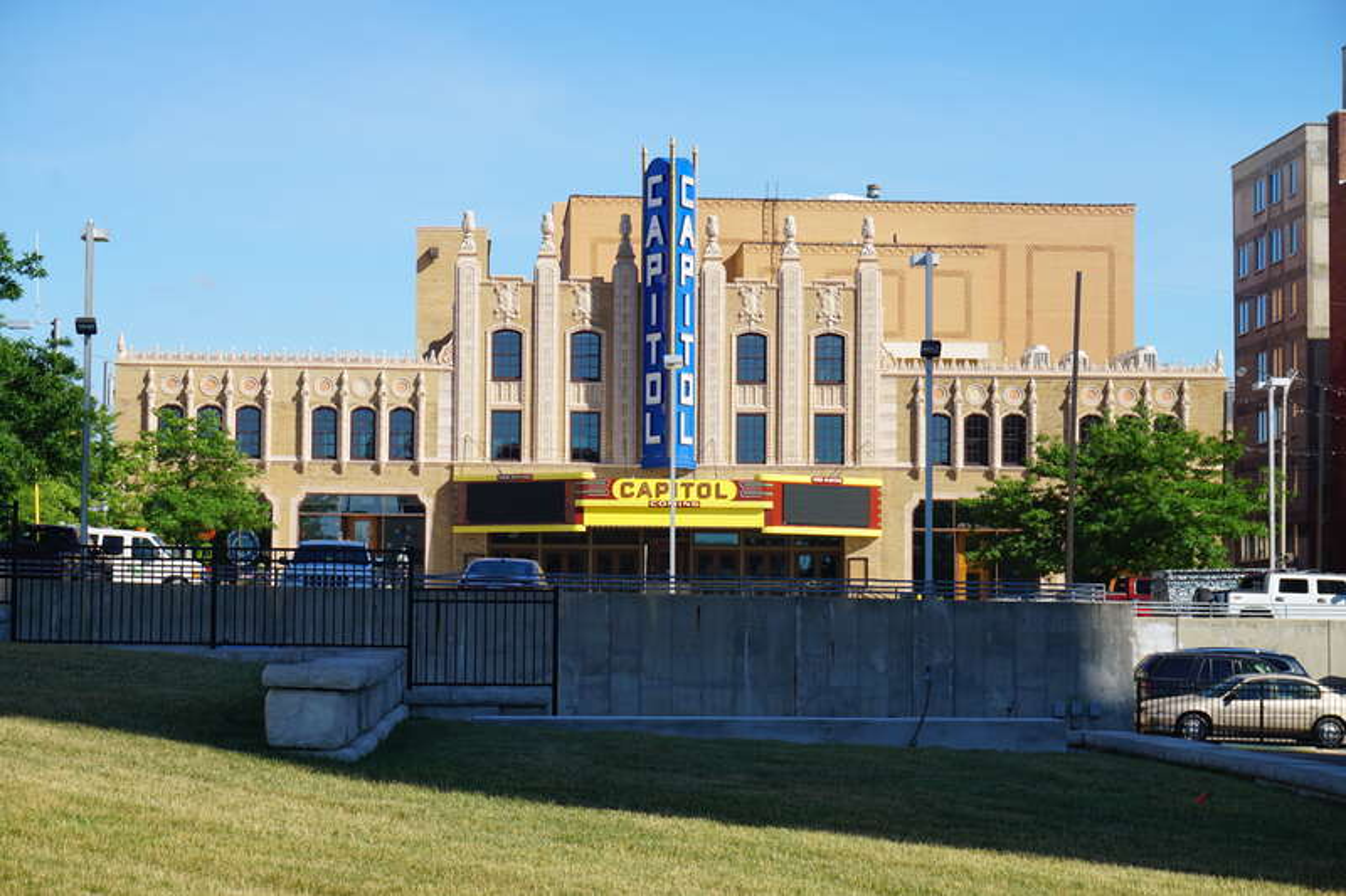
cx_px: 673
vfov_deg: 18.5
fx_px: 2747
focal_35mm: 74
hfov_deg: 27.5
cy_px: 448
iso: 100
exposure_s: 1/125
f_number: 10
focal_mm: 49
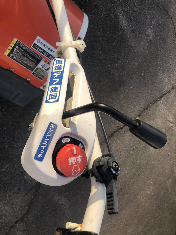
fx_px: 190
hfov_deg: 49.7
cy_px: 118
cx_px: 88
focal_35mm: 28
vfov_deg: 63.4
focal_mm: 4
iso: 20
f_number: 1.8
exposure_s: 1/750
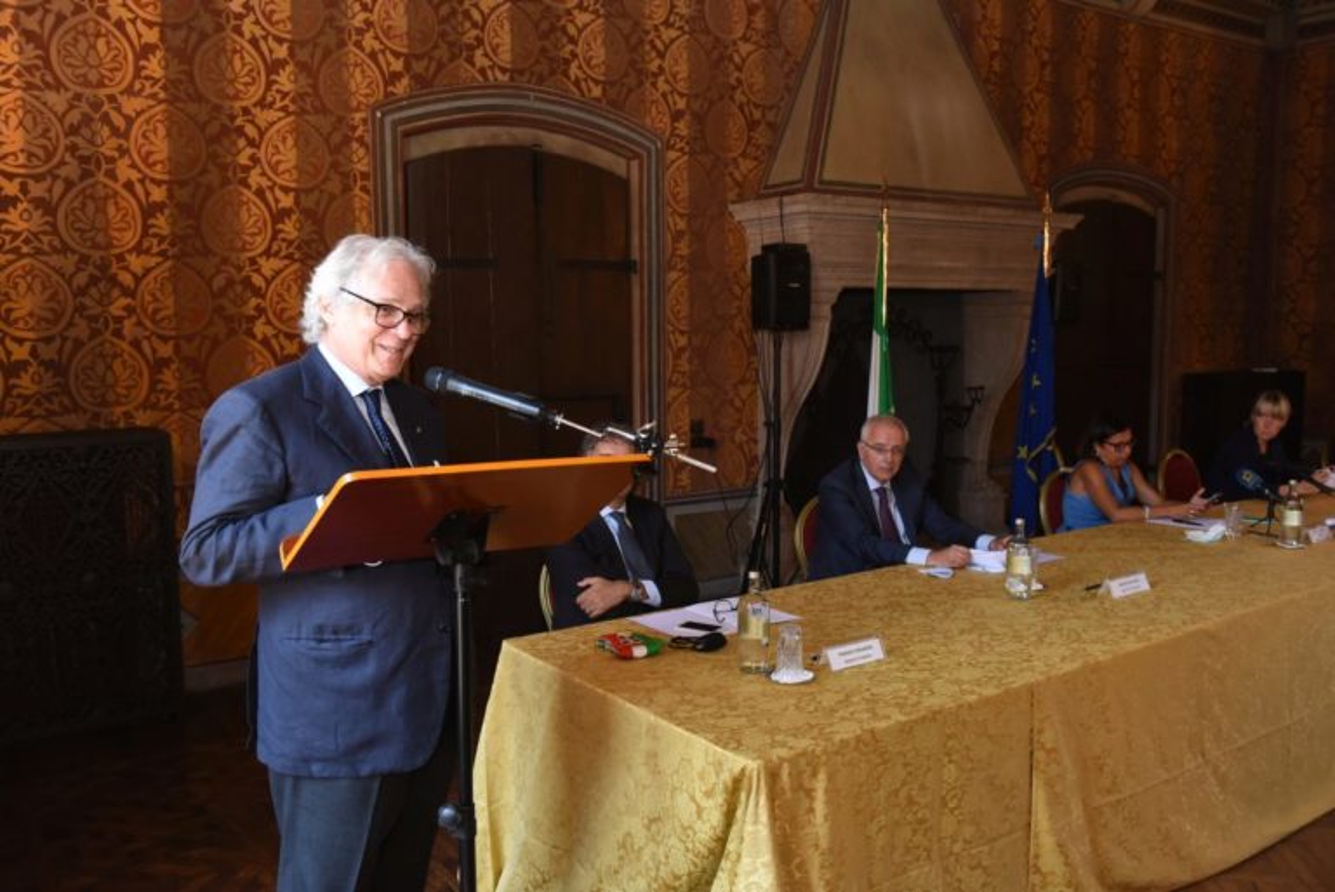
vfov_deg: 42.4
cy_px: 446
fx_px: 1150
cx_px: 668
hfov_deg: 60.3
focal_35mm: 31
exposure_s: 1/160
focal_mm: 31
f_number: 4.5
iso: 1600
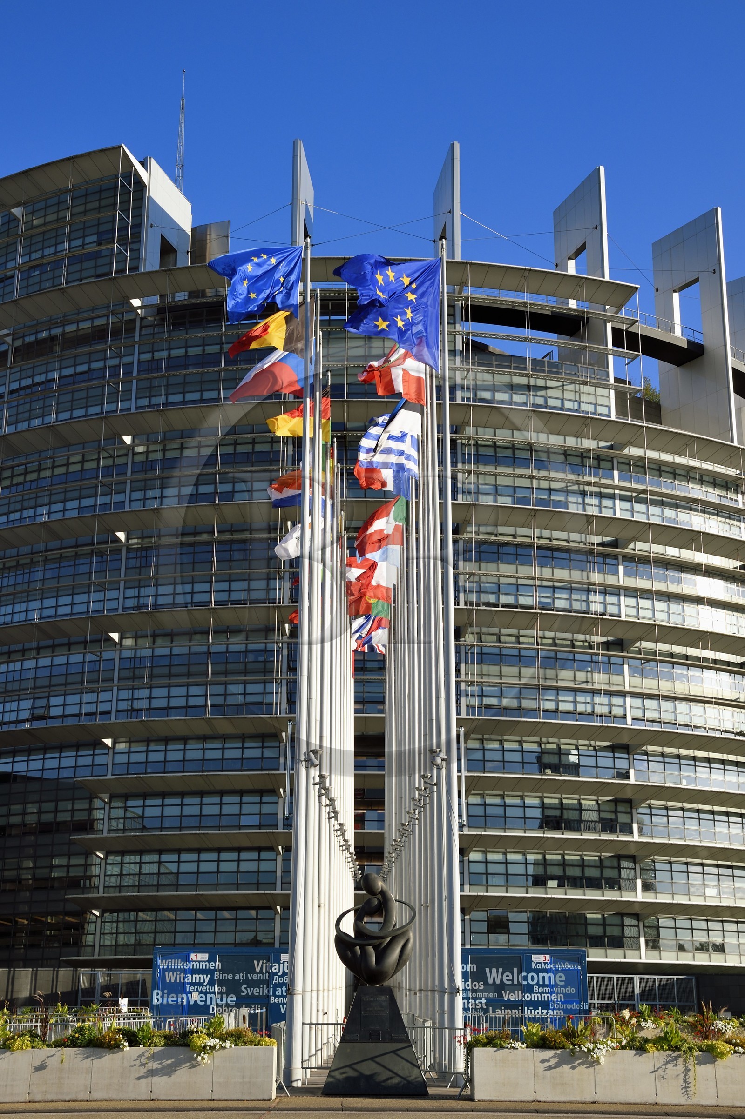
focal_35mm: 45
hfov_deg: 29.8
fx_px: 1399
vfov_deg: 43.6
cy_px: 560
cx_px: 372
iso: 200
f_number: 13
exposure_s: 1/250
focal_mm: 45
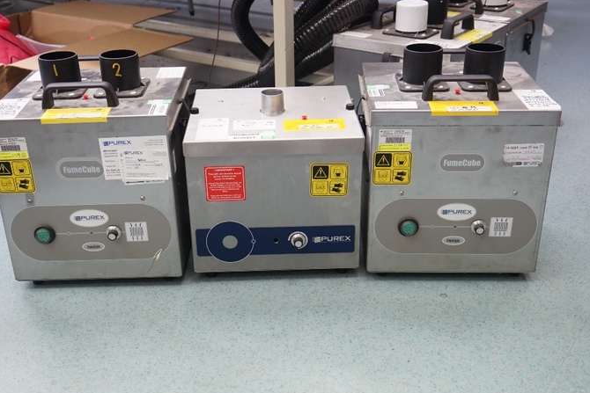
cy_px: 209
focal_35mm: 44
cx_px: 288
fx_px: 714
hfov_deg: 44.9
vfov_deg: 30.8
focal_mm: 27
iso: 1250
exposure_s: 1/160
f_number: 4.5
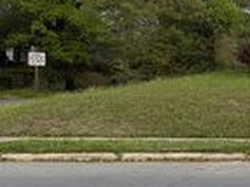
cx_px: 416
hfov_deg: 19.1
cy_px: 107
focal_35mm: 84
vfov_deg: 17.5
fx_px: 606
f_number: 1.78
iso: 80
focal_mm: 6.76
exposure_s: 1/1292
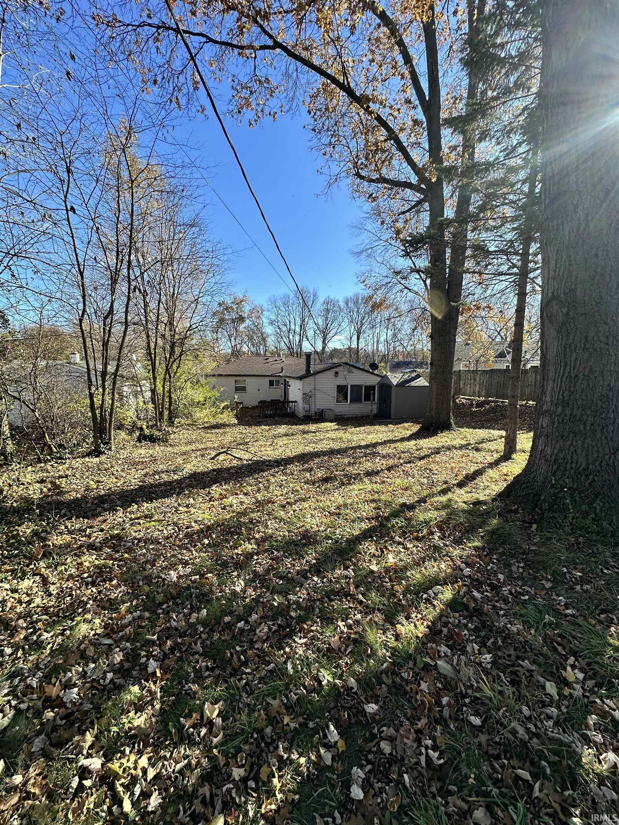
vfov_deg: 102.1
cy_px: 412
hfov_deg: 85.7
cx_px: 310
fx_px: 334
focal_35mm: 14
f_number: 2.2
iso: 50
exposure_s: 1/972
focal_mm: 2.22
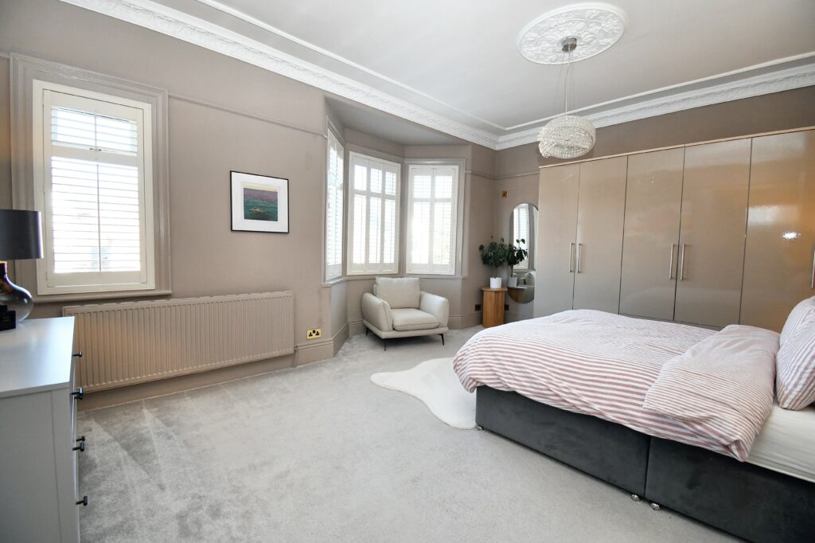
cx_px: 408
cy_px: 272
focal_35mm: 15
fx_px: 339
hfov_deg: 100.4
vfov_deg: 77.3
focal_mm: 10
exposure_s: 1/80
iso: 800
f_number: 4.5
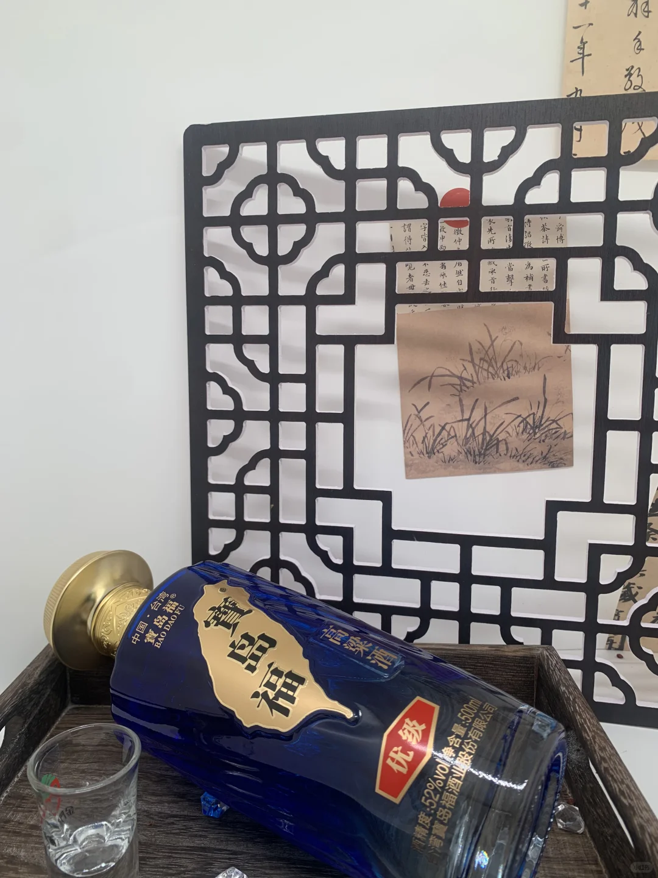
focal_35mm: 26
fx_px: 659
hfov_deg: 53.1
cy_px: 439
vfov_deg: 67.3
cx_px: 329
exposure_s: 1/121
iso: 25
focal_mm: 4.25
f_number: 1.8
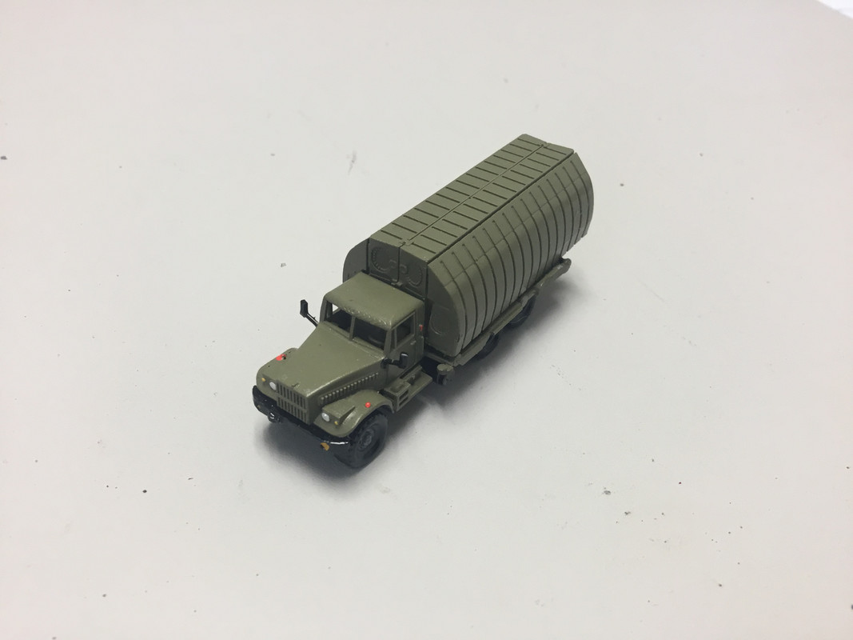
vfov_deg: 45.4
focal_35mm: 31
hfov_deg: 58.4
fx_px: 764
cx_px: 426
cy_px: 320
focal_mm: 3.3
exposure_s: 1/30
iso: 50
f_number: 2.4
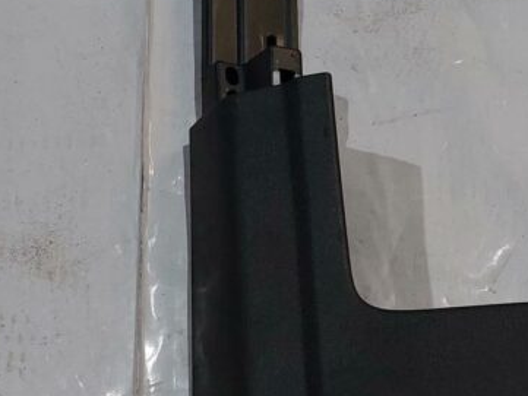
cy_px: 254
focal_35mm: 97
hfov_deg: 19.9
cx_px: 469
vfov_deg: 15.2
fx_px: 1480
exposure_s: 1/100
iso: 160
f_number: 1.8
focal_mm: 5.23
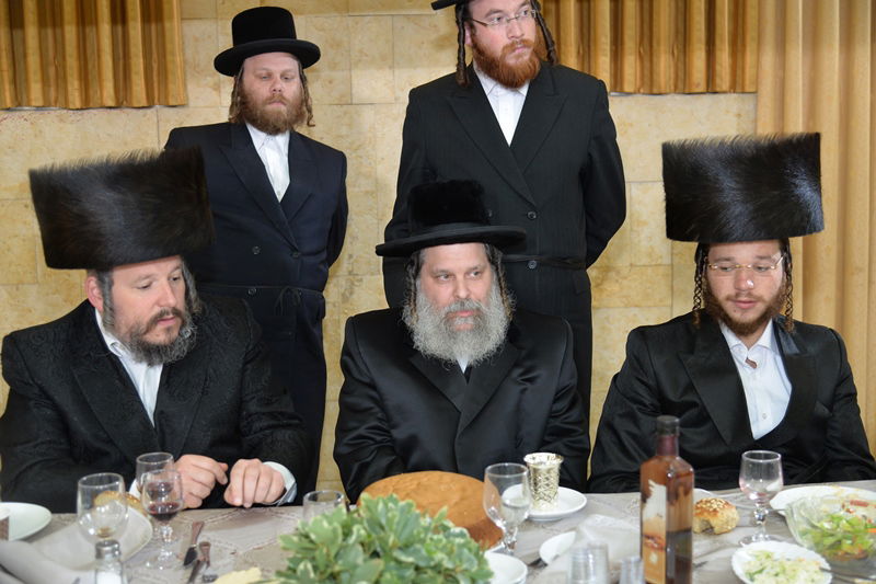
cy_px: 292
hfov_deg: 39.6
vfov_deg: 27.0
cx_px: 438
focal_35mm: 50
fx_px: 1216
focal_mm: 50
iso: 1000
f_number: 4
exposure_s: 1/160
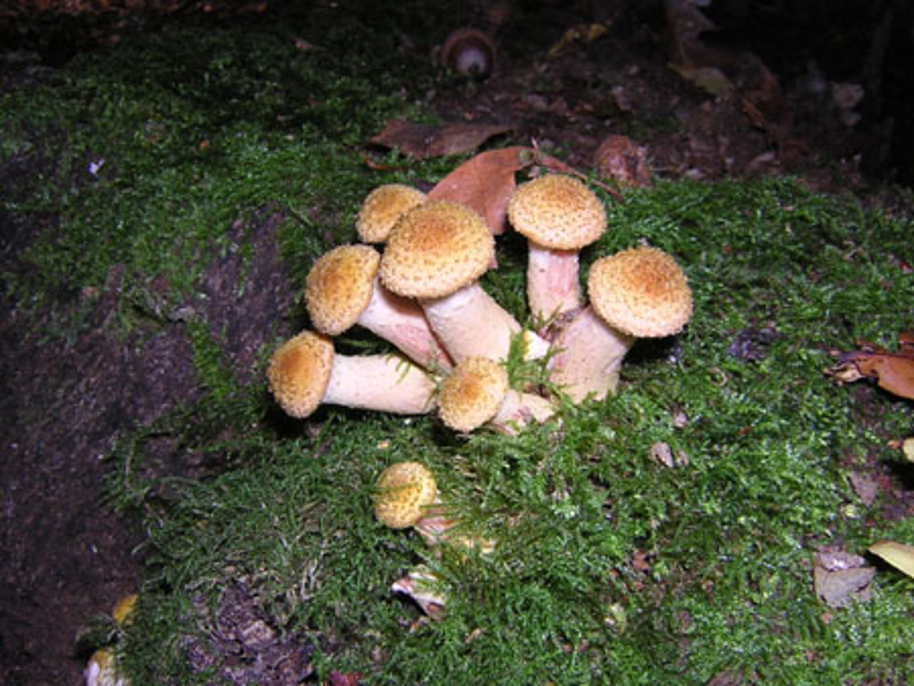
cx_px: 457
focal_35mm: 36
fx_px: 951
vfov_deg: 39.7
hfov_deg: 51.3
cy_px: 343
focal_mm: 4.7
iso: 100
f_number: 5.2
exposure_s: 1/60.1
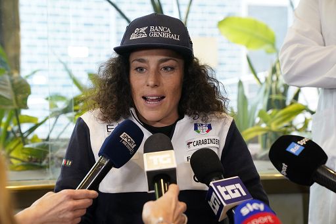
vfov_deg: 19.5
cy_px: 112
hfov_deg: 28.8
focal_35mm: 70
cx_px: 168
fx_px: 653
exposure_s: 1/250
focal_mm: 70
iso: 1600
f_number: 4
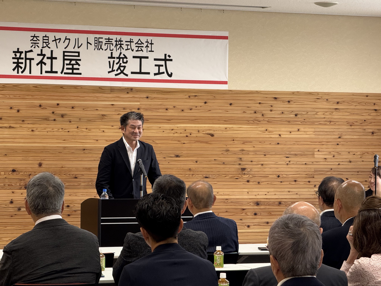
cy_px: 143
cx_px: 190
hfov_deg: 16.4
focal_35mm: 120
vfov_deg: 12.3
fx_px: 1321
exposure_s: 1/99
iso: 200
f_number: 2.8
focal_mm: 15.66
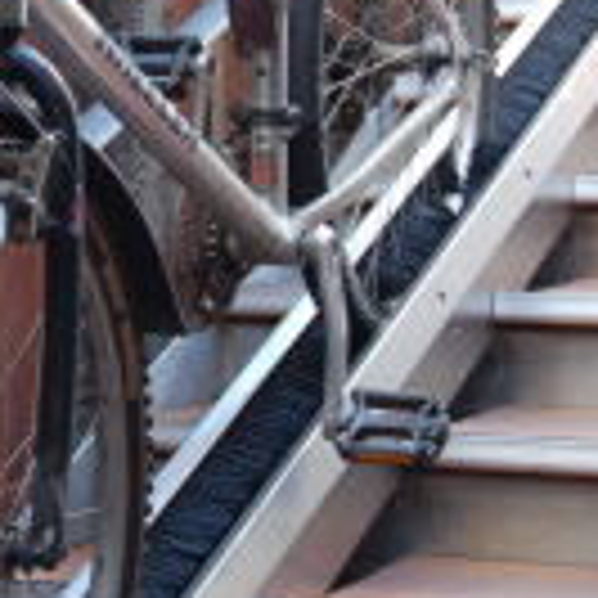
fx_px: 2697
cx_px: 106
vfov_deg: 12.6
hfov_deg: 12.6
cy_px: 220
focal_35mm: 138
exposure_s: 1/80
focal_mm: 30
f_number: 4.2
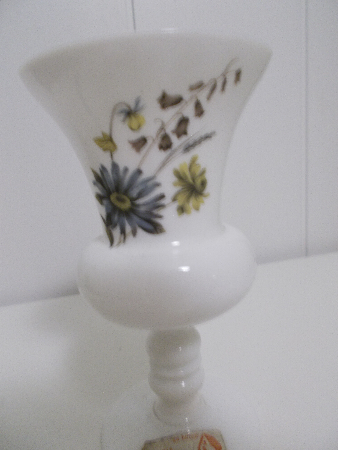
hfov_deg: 53.1
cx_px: 169
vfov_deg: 67.3
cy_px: 225
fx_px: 338
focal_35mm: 26
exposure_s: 1/2
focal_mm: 4.6
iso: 200
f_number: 3.2
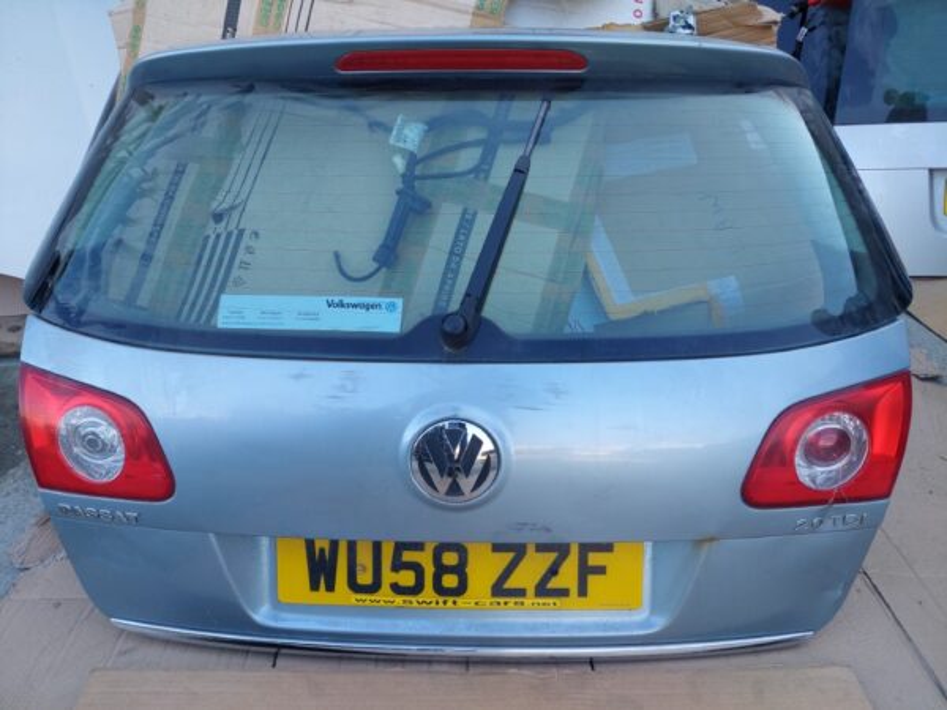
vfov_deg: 54.9
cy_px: 355
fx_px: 684
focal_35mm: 25
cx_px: 474
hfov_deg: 69.4
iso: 40
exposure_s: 1/186
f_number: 1.8
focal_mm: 5.23
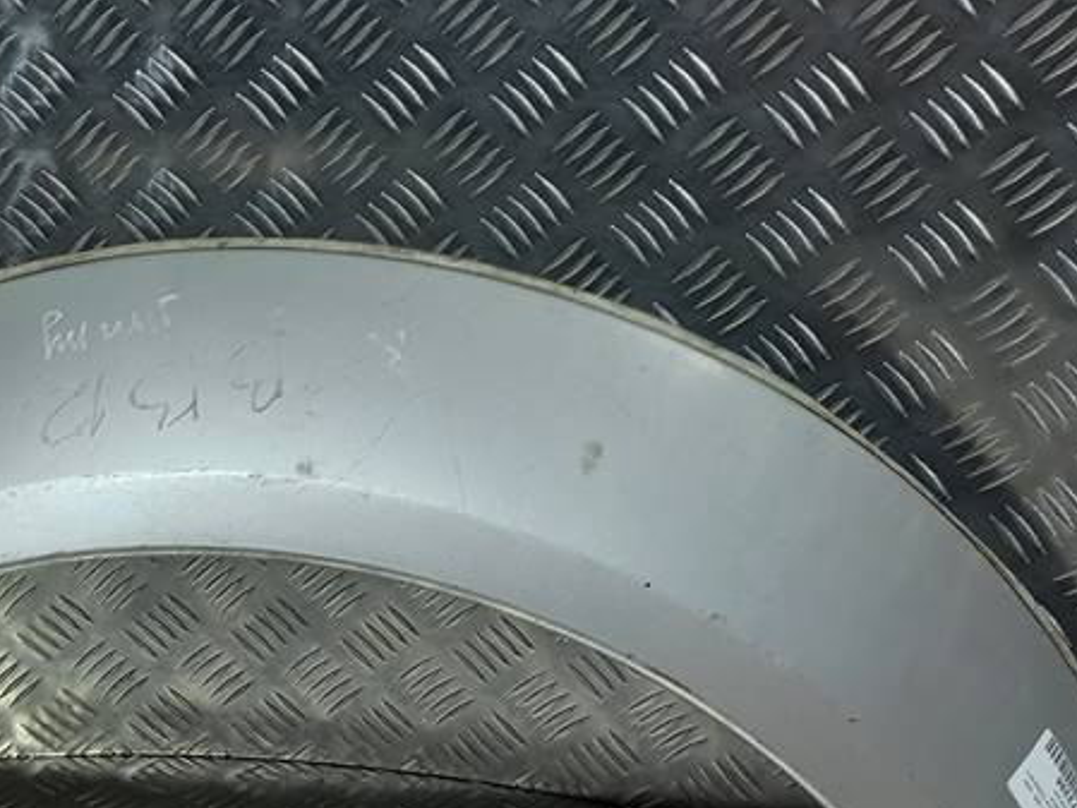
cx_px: 94
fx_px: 1774
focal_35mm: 57
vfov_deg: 25.5
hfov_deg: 32.0
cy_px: 551
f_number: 1.8
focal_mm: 4.6
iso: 50
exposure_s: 1/50
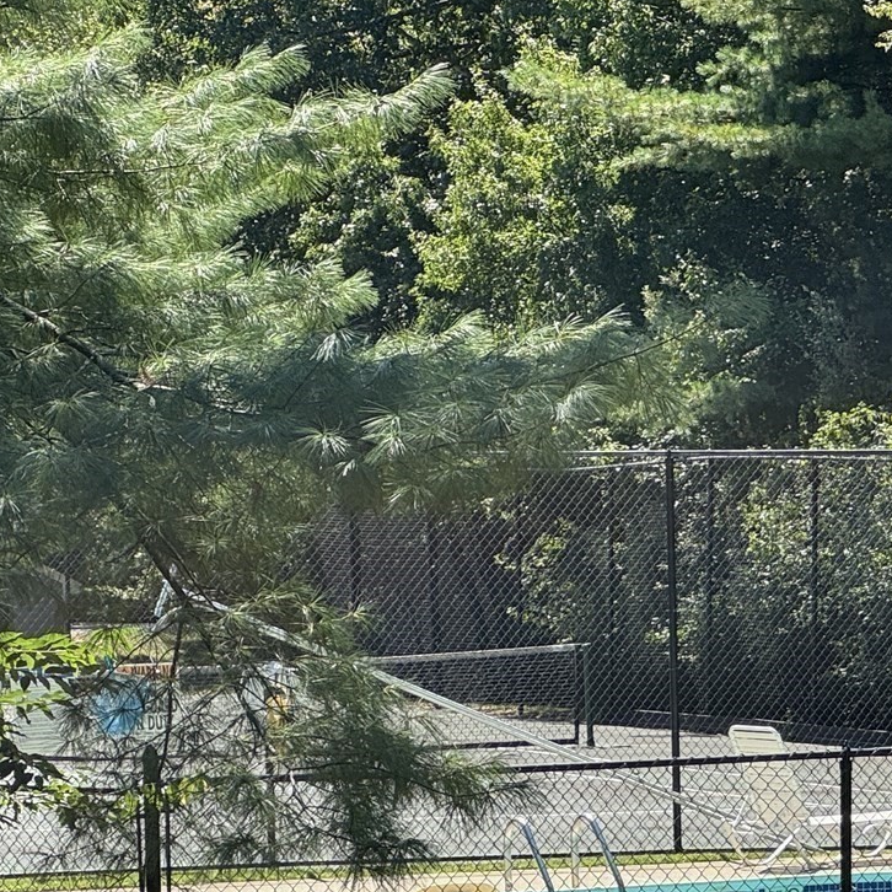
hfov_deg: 9.0
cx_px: 983
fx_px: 5598
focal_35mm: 192
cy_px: 778
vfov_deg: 9.1
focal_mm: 9
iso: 25
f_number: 2.8
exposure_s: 1/234
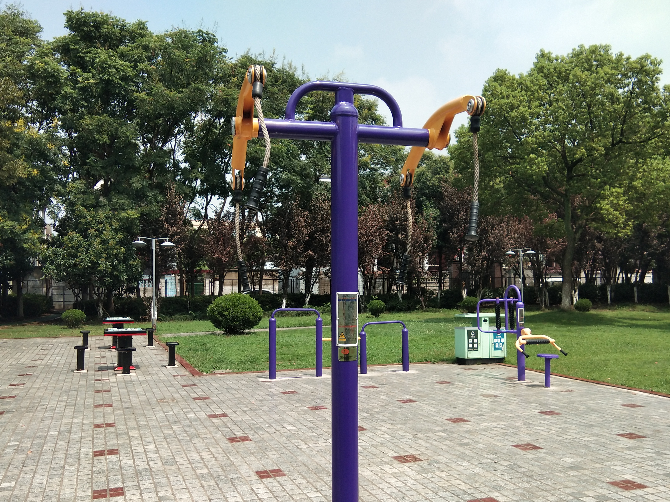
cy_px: 291
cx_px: 332
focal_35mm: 37
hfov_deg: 50.1
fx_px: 716
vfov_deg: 38.6
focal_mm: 3.69
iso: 50
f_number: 2.2
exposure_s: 1/861
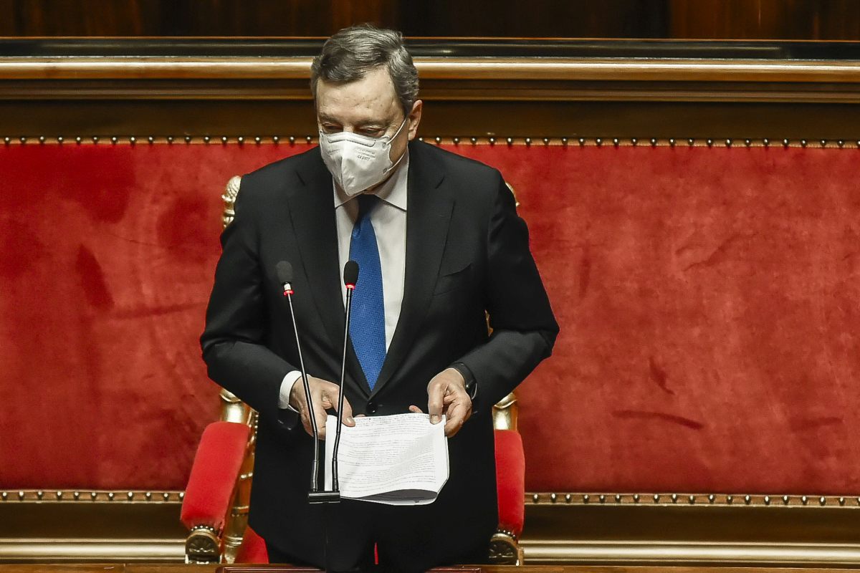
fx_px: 4777
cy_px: 286
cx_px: 430
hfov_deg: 10.3
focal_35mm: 200
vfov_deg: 6.9
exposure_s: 1/125
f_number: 5
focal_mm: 200
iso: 3200
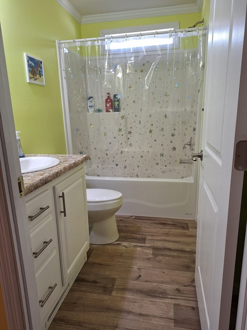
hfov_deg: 58.9
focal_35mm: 23
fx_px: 219
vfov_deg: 73.9
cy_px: 165
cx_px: 124
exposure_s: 1/40
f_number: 1.8
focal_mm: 5.54
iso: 80
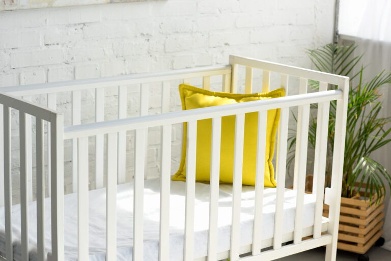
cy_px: 130
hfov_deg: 23.9
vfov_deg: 16.1
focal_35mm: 85
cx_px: 196
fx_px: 924
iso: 100
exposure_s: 1/160
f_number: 4.5
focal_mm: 85
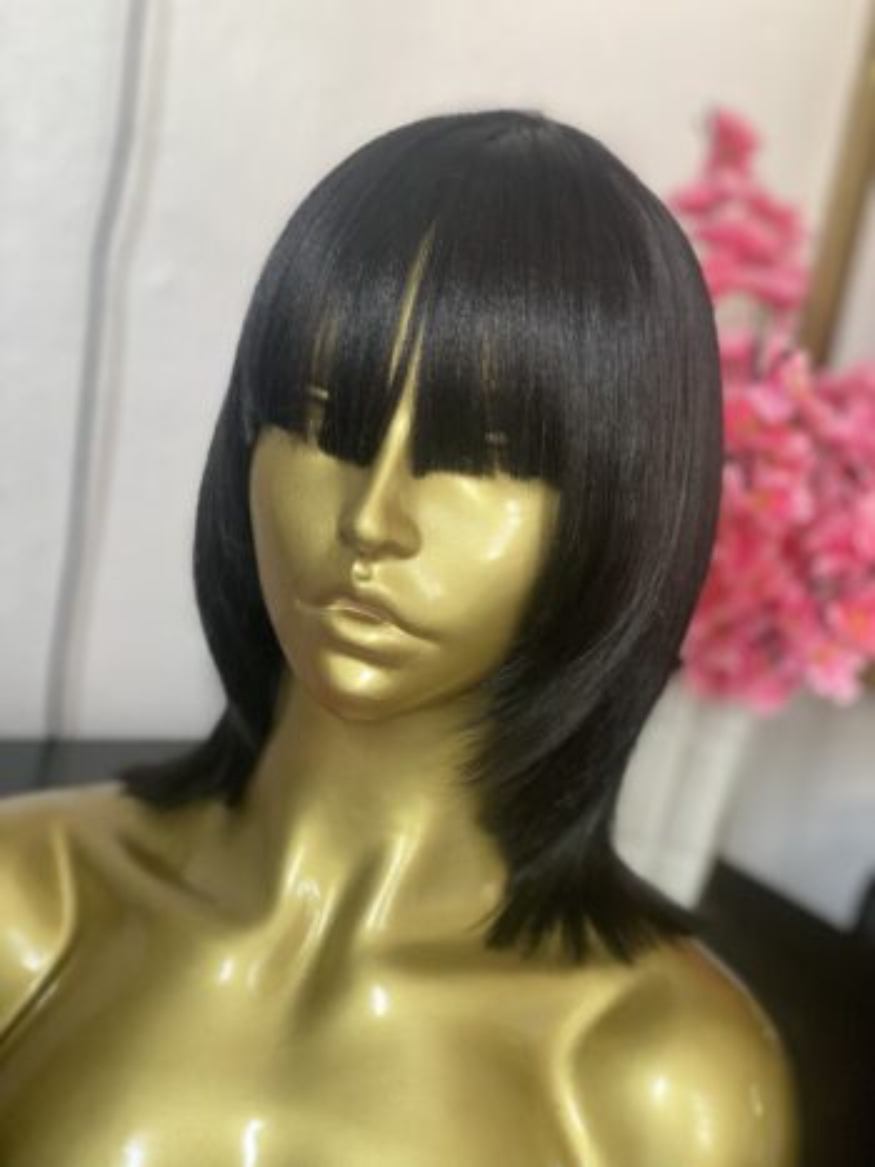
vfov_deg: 36.8
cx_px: 438
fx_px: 1753
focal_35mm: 52
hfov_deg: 28.0
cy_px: 584
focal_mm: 6
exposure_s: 1/85
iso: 250
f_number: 2
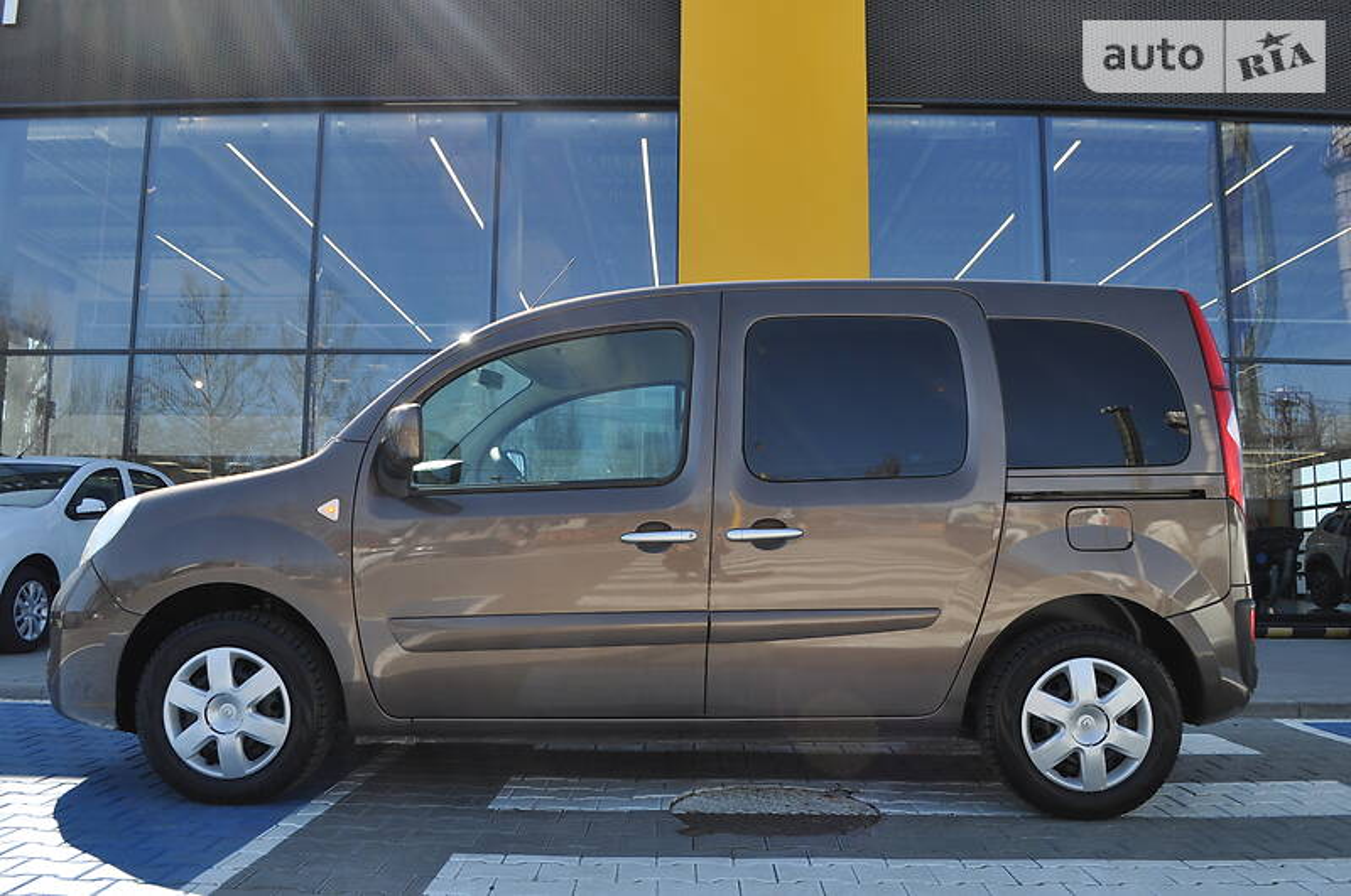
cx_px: 676
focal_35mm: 30
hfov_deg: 62.0
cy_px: 448
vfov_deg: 43.5
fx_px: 1124
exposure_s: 1/250
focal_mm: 20
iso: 200
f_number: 8
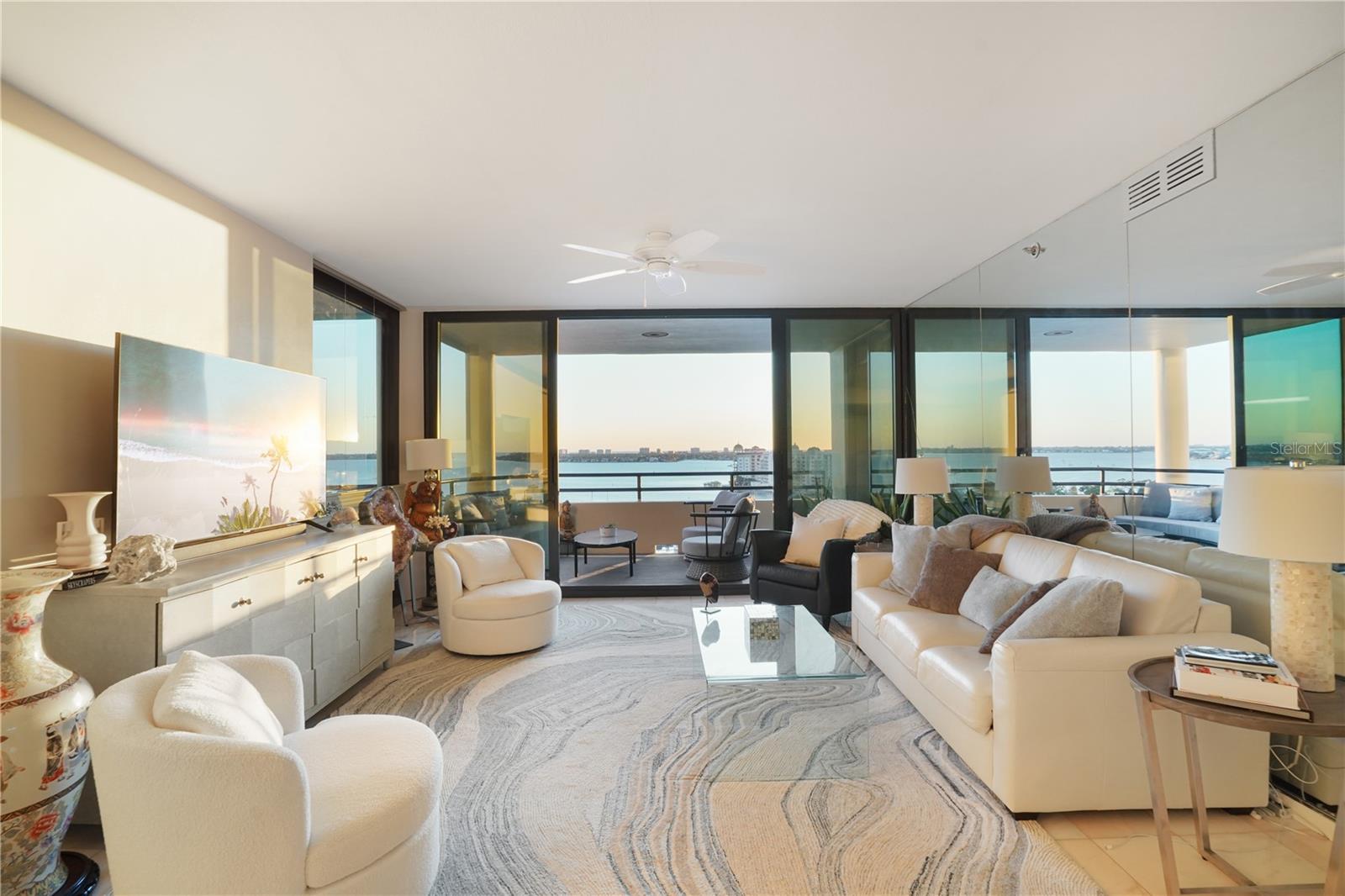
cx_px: 672
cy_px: 448
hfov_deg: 96.7
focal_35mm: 16
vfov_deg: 73.7
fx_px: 598
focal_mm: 16
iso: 1600
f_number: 8
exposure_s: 1/30
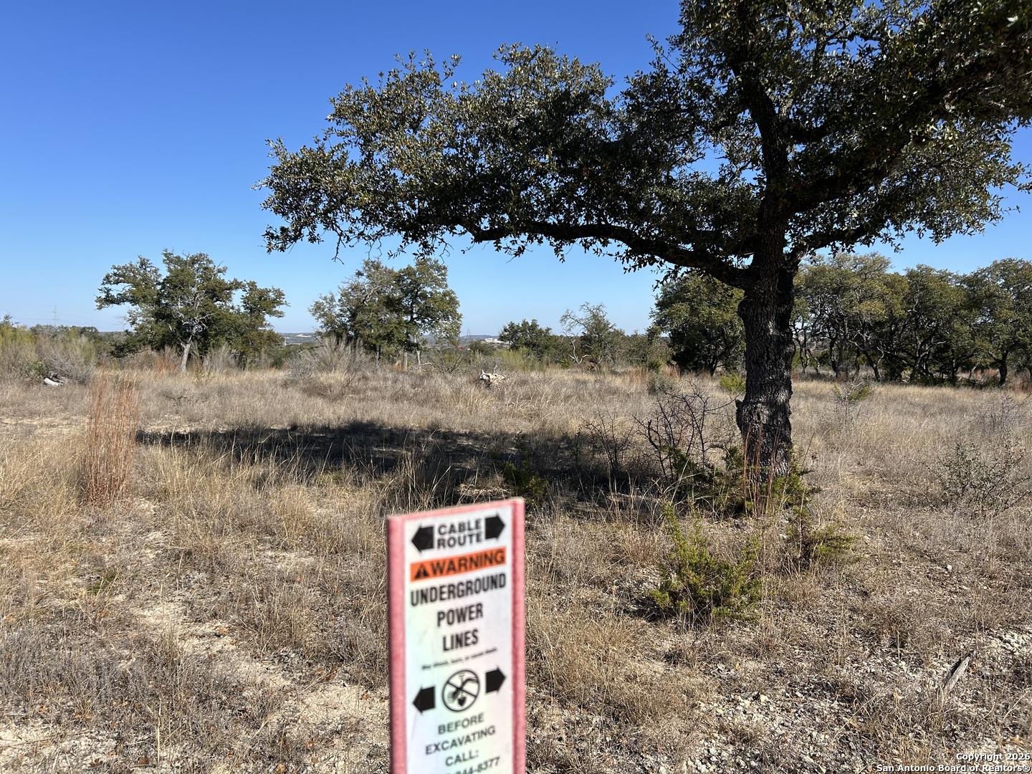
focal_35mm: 26
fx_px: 775
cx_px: 516
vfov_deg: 53.1
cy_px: 387
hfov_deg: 67.3
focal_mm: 5.7
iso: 50
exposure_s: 1/4115
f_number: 1.5
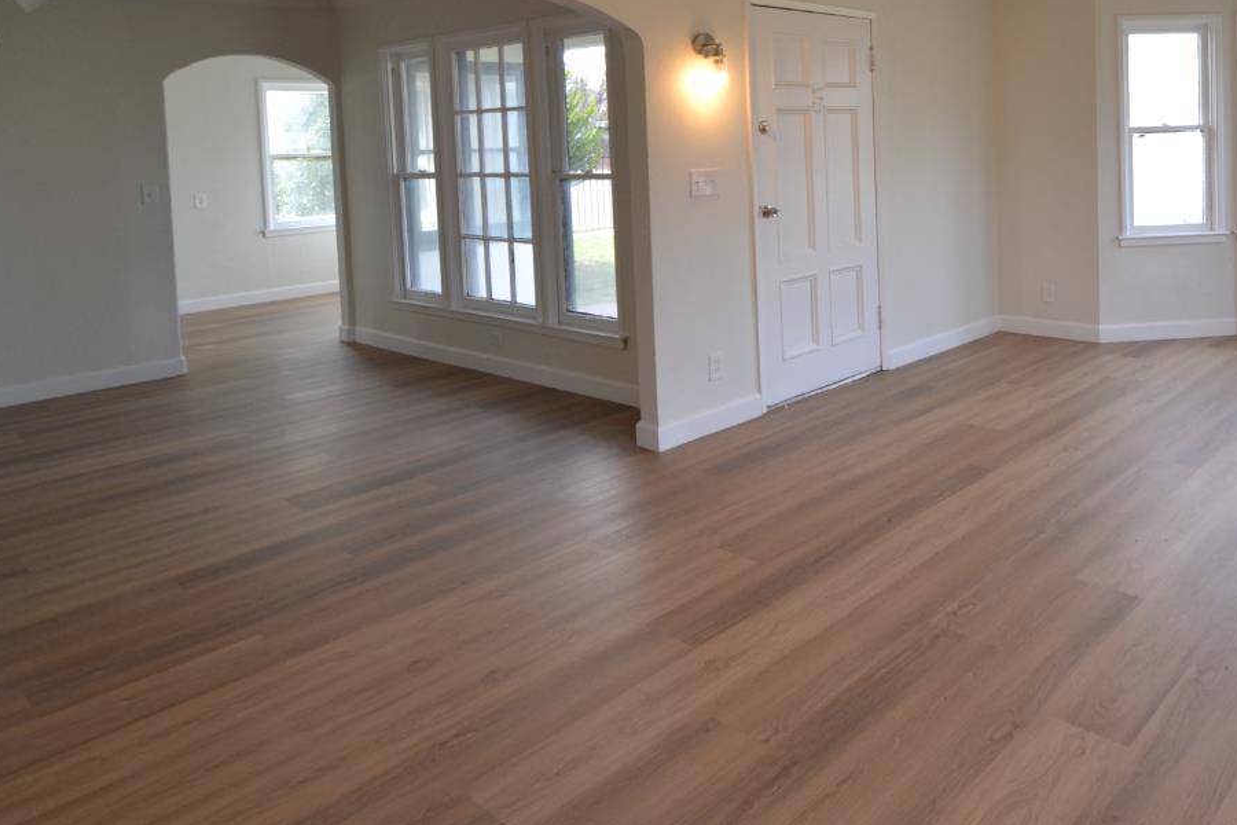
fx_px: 859
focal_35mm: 25
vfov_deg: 48.1
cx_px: 935
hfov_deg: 66.8
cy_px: 153
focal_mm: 10
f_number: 5
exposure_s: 1/100
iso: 400
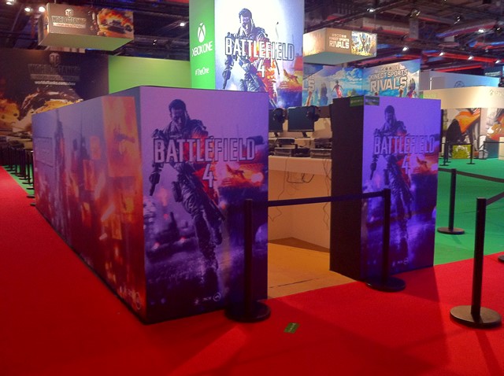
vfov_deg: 40.6
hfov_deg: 52.7
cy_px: 188
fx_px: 509
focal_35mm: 35
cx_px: 252
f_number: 2.8
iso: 400
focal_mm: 3.85
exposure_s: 1/17
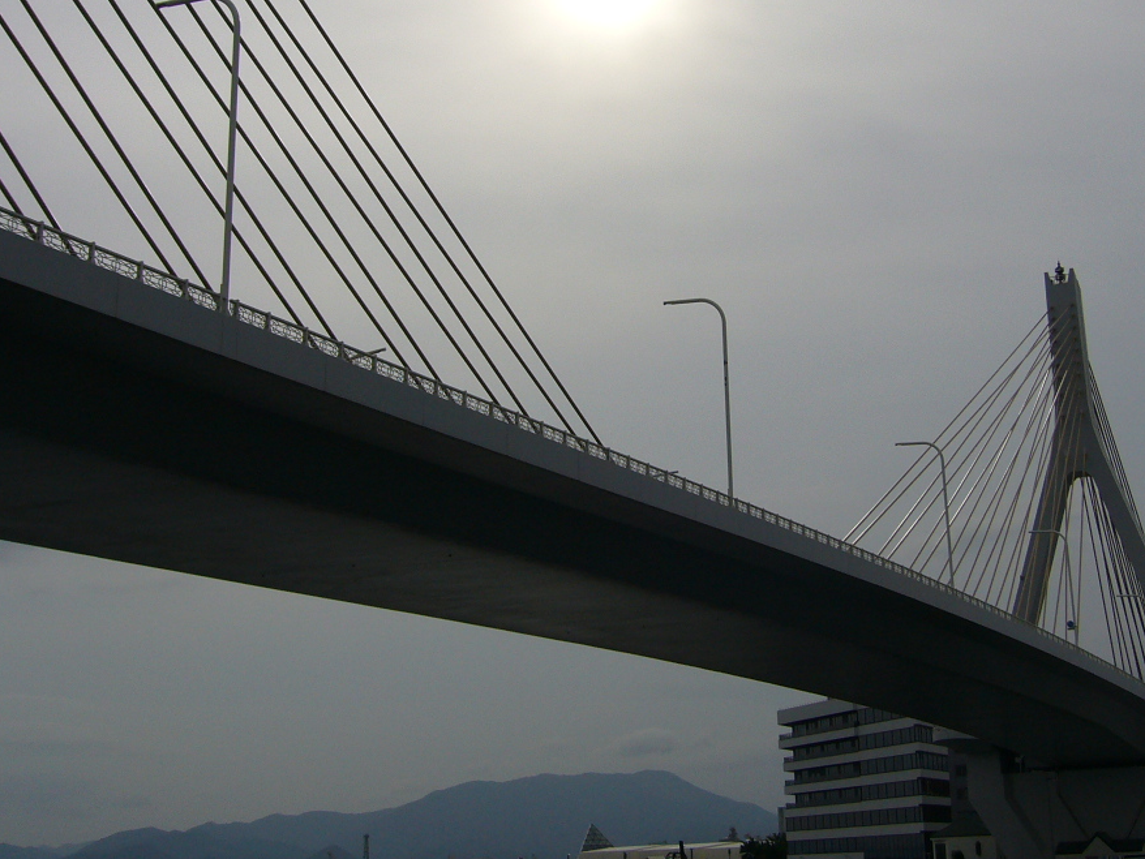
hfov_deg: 37.4
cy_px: 349
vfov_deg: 28.5
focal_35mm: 51
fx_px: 1687
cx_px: 682
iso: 80
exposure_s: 1/800
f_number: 5.6
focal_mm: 5.8
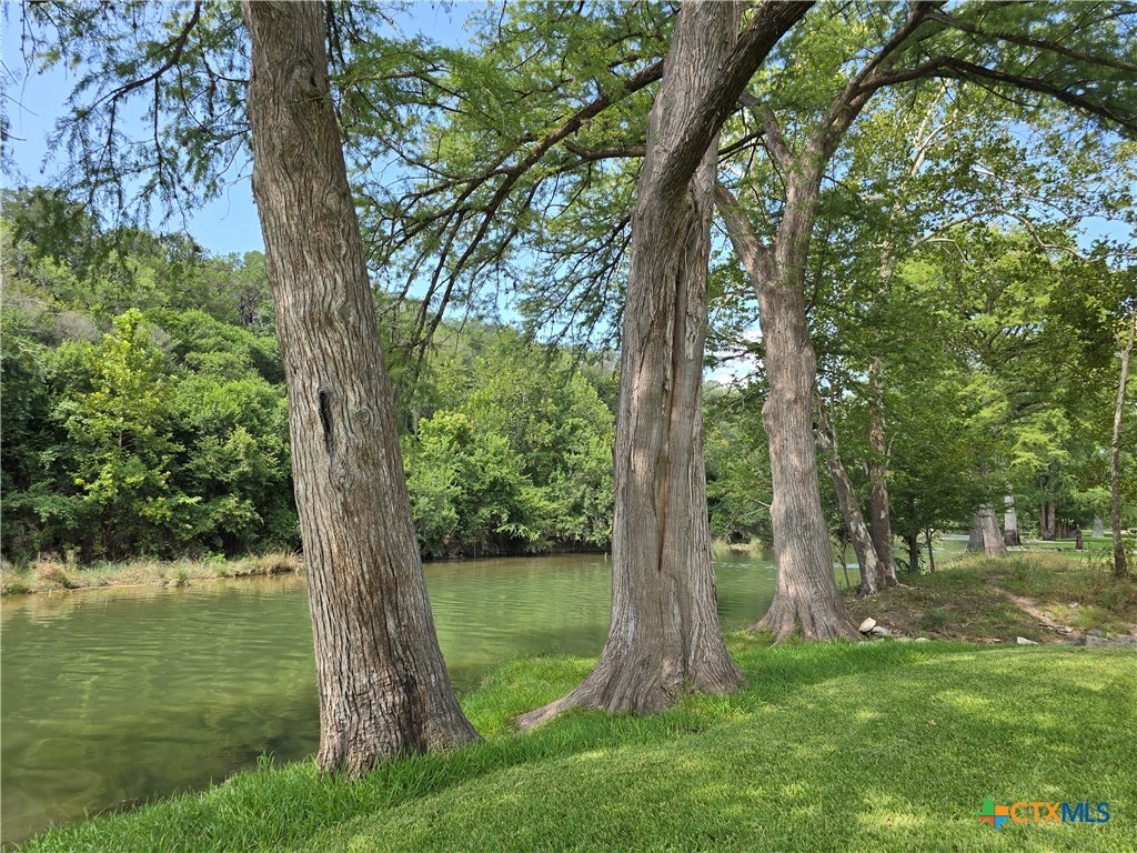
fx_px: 755
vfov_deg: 58.9
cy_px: 426
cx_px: 568
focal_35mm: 23
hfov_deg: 73.9
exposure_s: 1/212
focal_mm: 6.3
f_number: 1.7
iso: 12
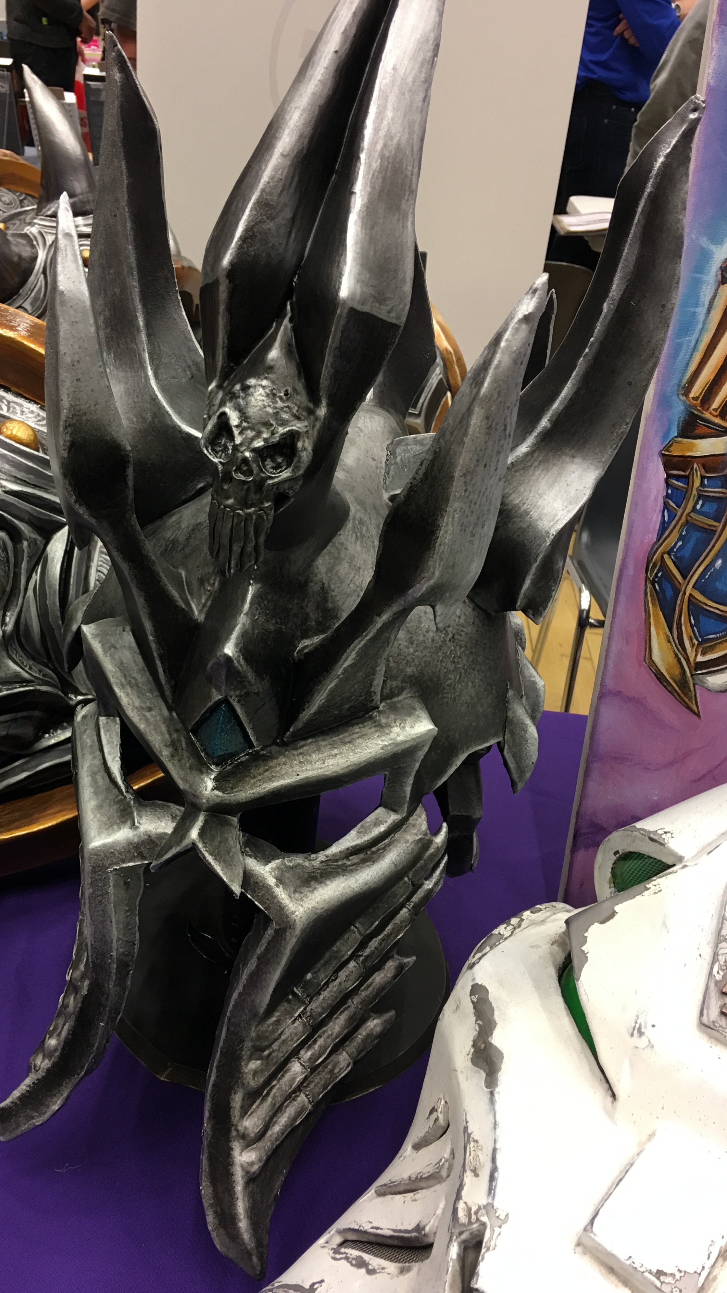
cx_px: 246
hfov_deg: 36.3
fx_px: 1097
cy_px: 653
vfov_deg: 61.0
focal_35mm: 32
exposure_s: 1/17
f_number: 2.2
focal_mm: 4.15
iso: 50
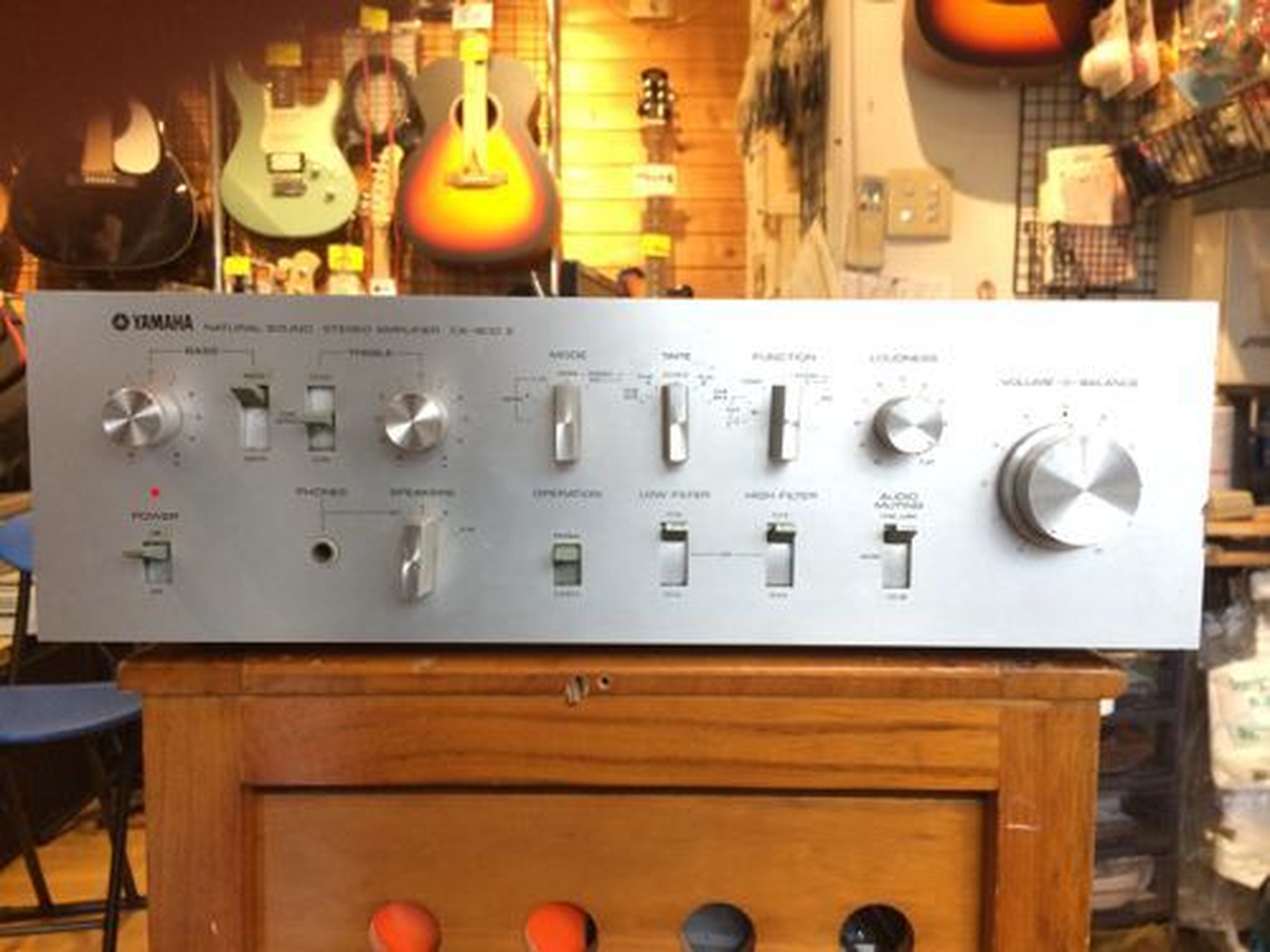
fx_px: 1064
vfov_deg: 48.2
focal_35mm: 29
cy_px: 476
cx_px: 635
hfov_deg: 61.7
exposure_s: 1/30
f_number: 2.2
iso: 200
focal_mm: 4.15
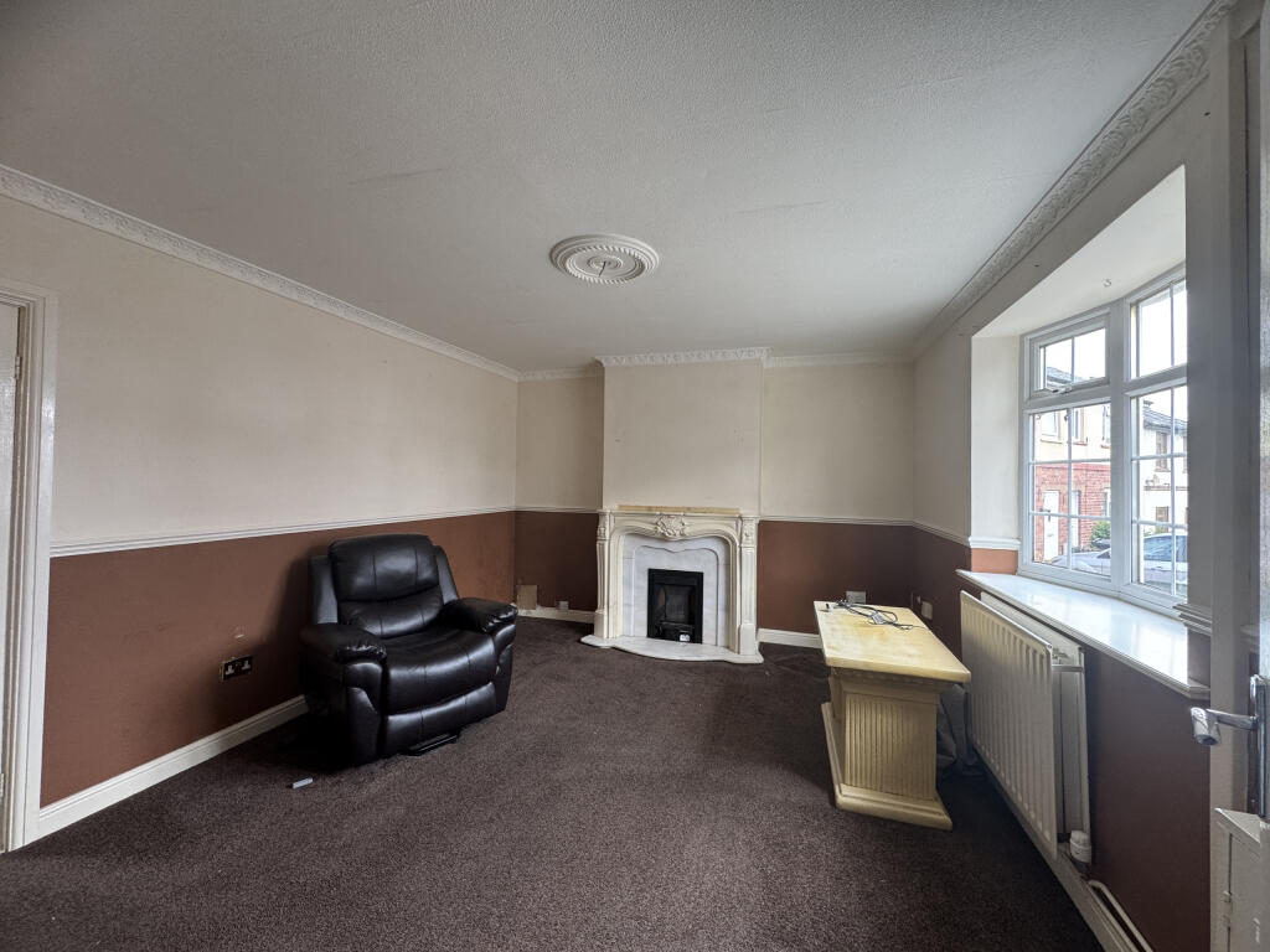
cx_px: 635
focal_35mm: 14
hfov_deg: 102.1
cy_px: 476
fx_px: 514
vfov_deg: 85.7
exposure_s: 1/99
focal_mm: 2.22
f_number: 2.2
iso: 160
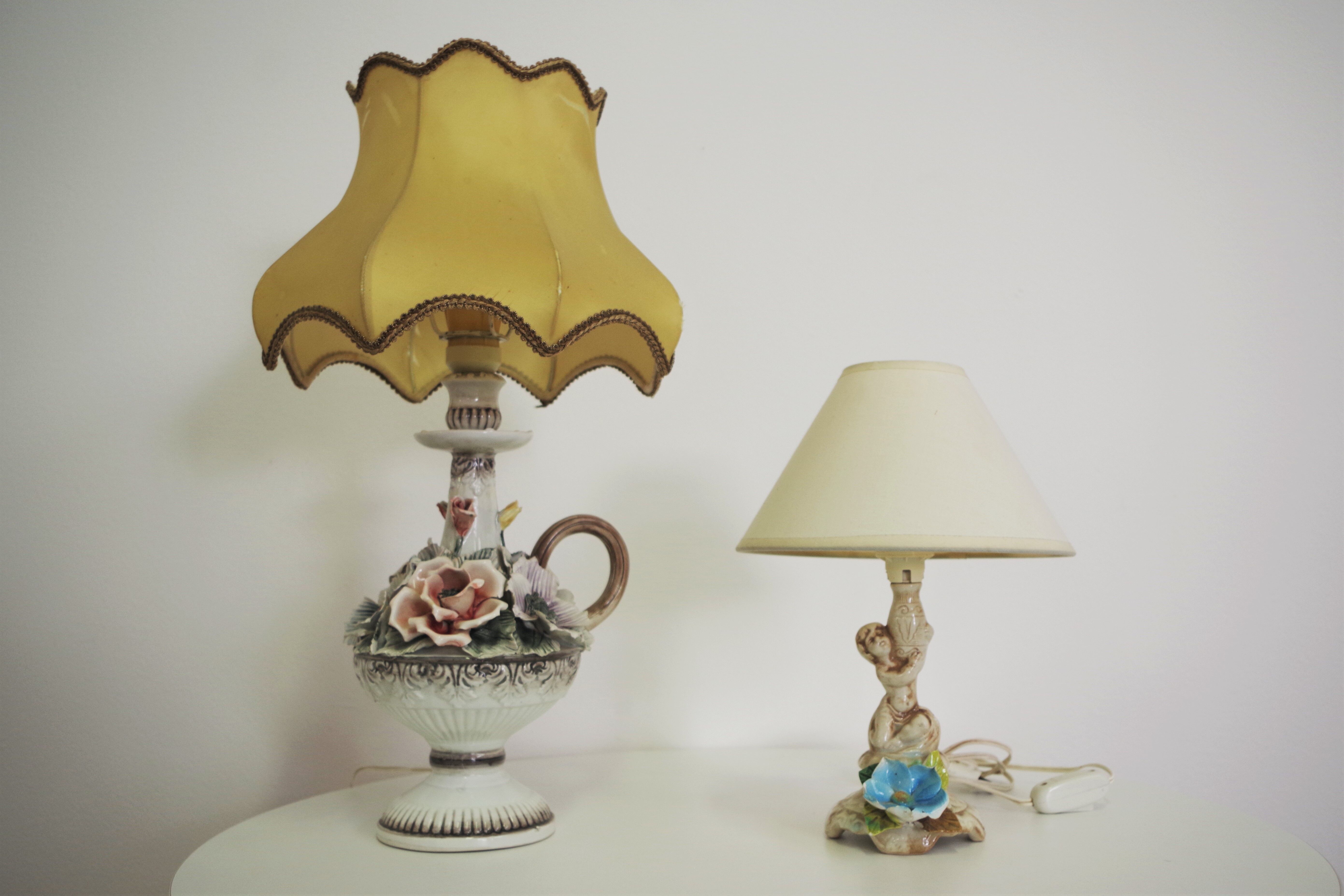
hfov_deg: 55.8
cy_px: 448
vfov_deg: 38.9
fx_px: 1269
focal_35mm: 34
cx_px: 672
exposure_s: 1/100
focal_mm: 23.13
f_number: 4
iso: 200
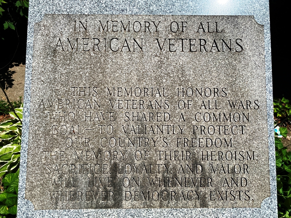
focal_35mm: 26
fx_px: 219
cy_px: 109
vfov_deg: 53.1
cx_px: 146
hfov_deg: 67.3
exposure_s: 1/3846
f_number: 1.8
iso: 32
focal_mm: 4.25
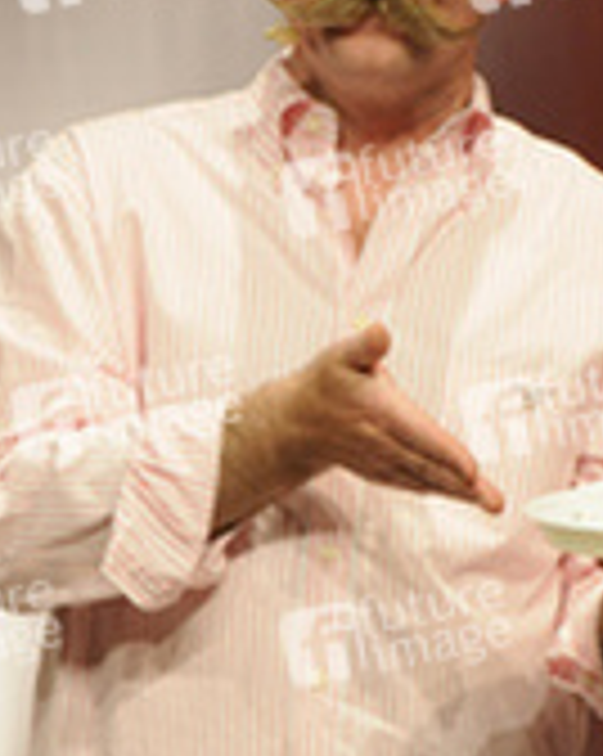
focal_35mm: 1512
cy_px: 297
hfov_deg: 1.0
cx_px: 457
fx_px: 33791
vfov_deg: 1.3
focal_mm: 400
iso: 1000
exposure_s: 1/200
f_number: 5
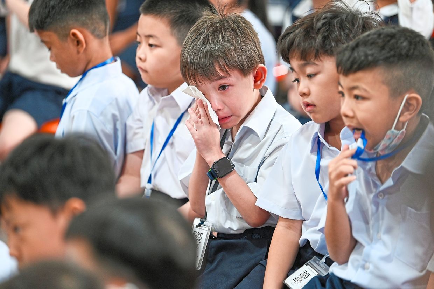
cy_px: 144
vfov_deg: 8.6
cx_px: 217
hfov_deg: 12.8
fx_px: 1928
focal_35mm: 160
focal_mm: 160
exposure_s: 1/250
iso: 640
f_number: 2.8
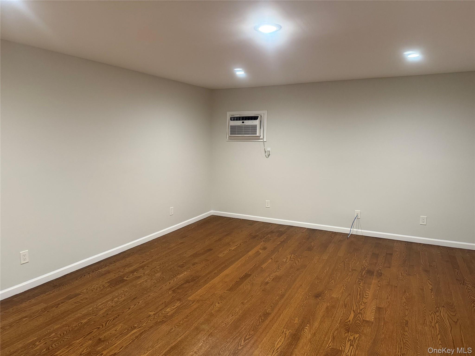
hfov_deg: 71.6
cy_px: 178
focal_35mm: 24
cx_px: 238
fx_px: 329
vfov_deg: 56.8
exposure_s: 1/60
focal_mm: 6.76
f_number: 1.78
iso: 250
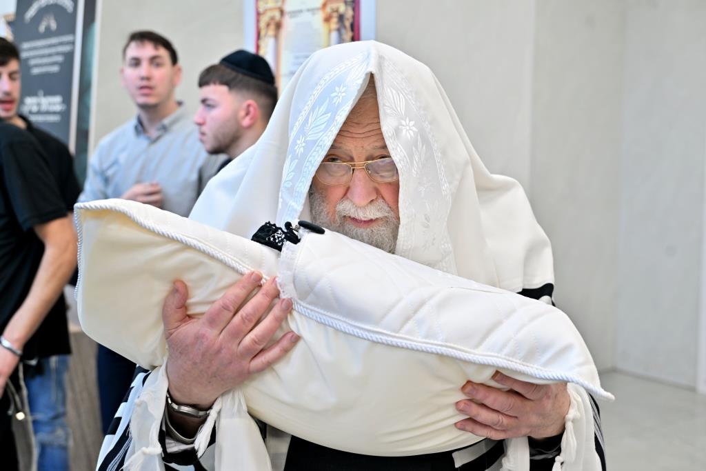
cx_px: 353
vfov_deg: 28.1
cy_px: 236
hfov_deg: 41.1
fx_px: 941
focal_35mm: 48
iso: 500
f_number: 4
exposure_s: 1/250
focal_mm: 48
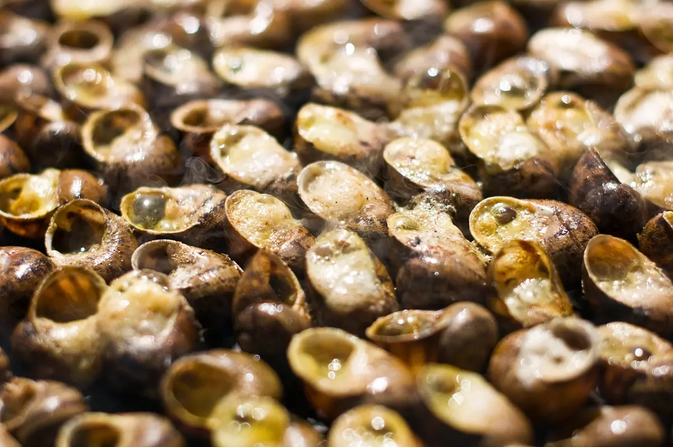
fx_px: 1400
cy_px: 224
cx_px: 336
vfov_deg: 18.1
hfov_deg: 27.0
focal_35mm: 75
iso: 200
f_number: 2
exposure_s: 1/8000
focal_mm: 50
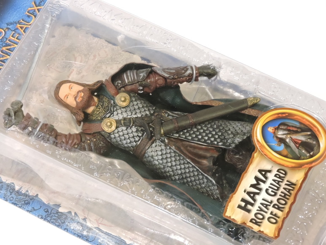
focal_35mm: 115
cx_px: 163
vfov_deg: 12.9
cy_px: 122
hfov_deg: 17.1
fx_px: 1083
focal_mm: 20.6
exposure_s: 1/20
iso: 800
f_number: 5
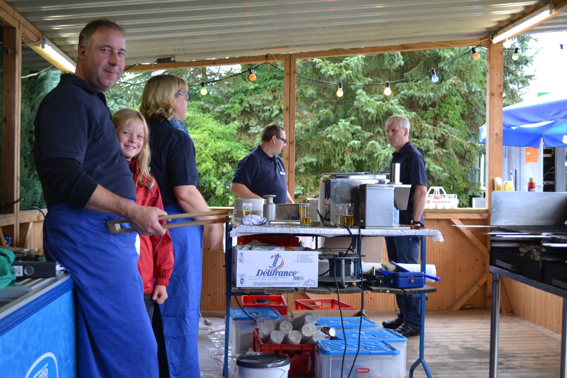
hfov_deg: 43.6
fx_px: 709
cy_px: 189
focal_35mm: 45
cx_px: 284
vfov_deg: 29.9
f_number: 4.5
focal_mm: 30
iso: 400
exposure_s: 1/40
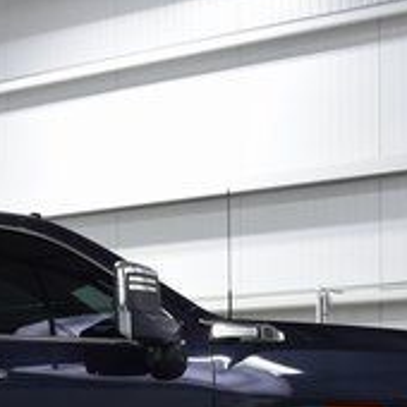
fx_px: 1663
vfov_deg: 13.6
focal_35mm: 125
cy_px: 480
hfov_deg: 13.3
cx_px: -163
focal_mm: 26
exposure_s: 1/60
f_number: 6.3
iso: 1600
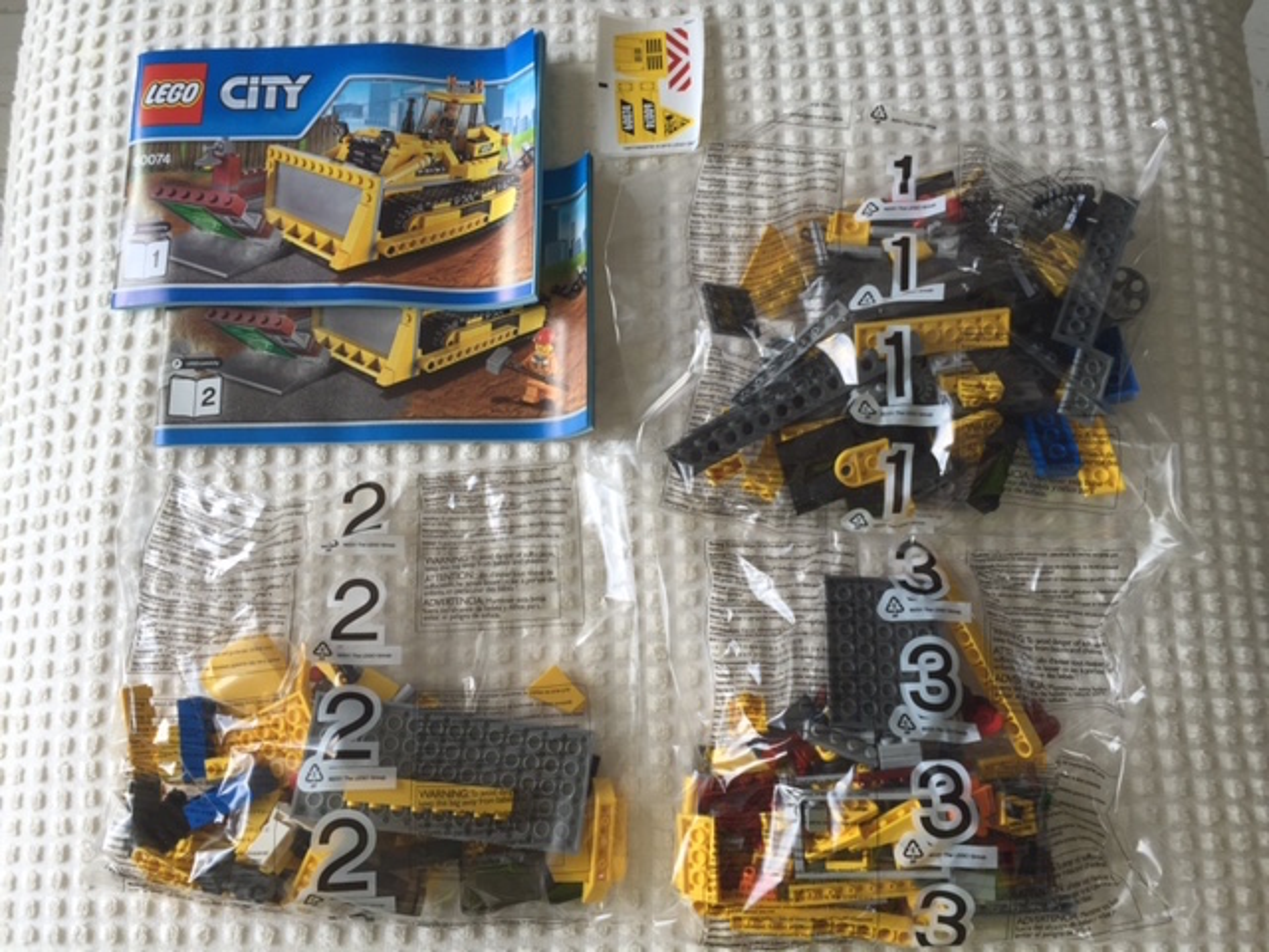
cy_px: 476
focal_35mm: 29
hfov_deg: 61.7
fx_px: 1063
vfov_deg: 48.2
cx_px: 634
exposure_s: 1/120
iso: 40
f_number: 2.2
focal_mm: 4.15
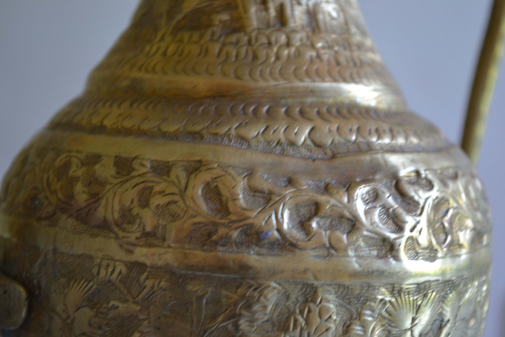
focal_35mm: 82
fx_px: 1157
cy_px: 168
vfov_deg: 16.6
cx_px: 252
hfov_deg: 24.6
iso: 400
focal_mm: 55
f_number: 5.6
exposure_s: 1/20
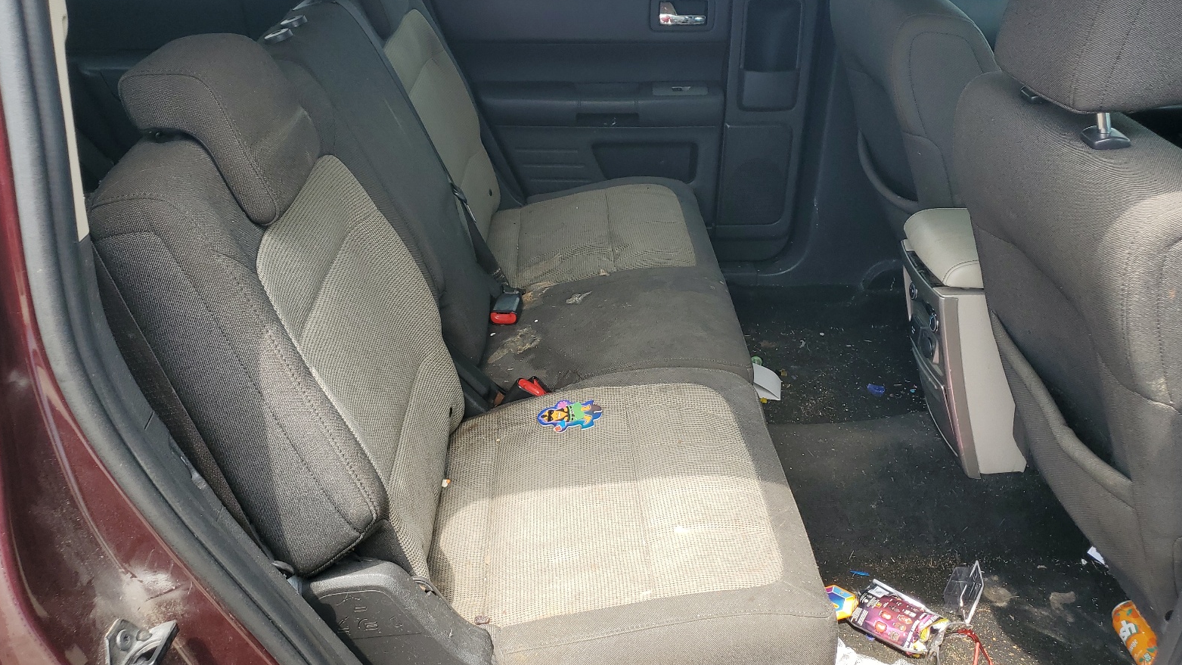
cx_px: 591
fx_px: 909
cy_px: 340
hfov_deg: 66.1
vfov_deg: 40.2
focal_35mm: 29
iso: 50
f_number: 1.5
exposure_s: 1/526
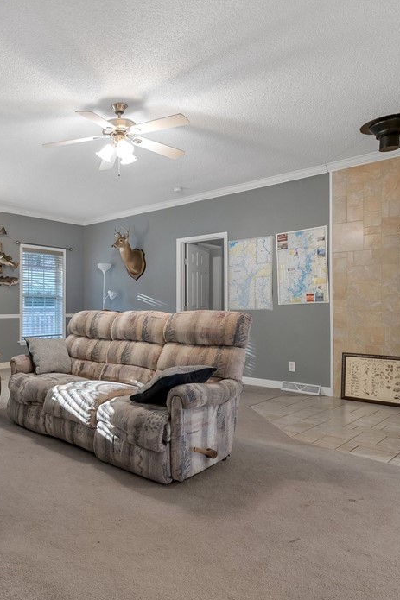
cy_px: 308
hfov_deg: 48.9
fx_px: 417
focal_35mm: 25
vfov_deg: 71.5
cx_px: 92
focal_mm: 16
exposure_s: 1/10
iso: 400
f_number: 8
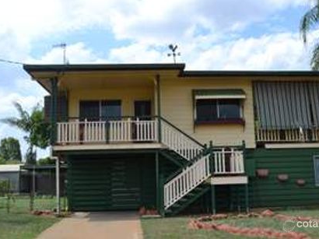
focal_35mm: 43
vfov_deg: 33.6
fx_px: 396
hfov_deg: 43.9
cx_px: 163
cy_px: 118
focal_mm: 26
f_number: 8
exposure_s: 1/250
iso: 100
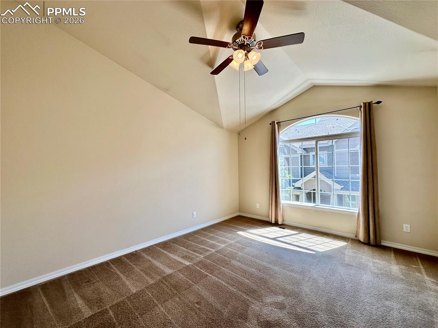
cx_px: 219
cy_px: 164
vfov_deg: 85.6
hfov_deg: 102.1
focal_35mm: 14
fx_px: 177
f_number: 2.2
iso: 40
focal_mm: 2.22
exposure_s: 1/125
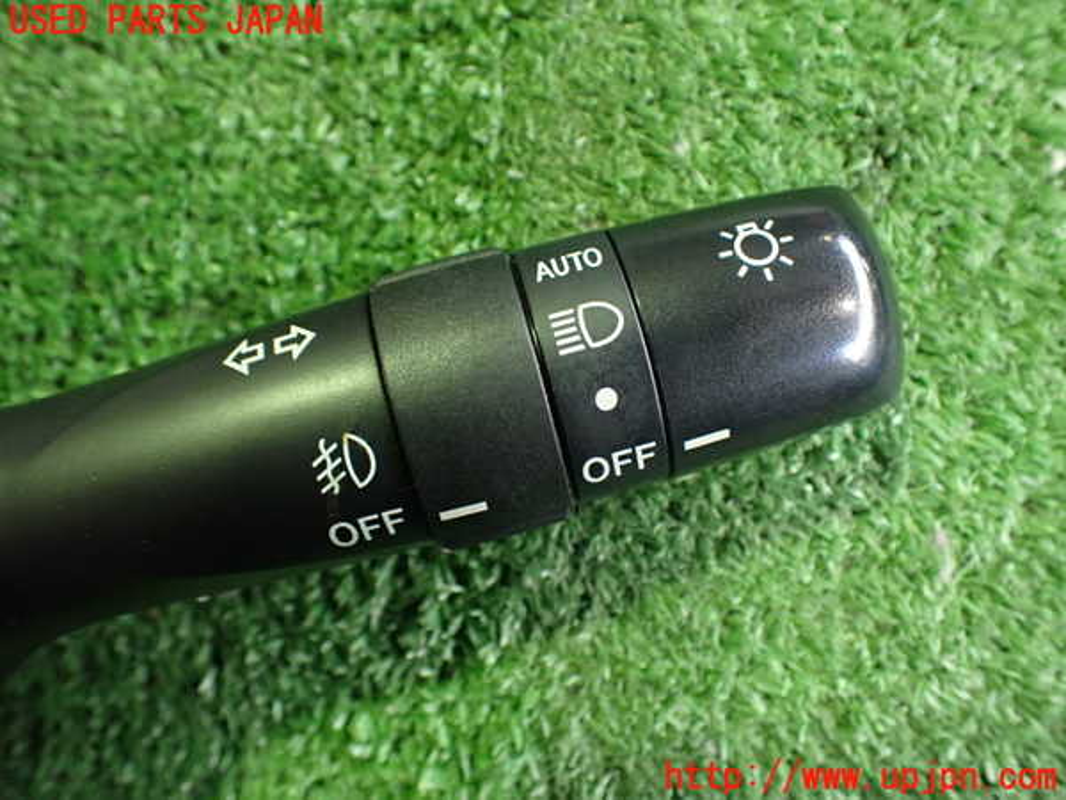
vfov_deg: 46.8
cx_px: 533
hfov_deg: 60.0
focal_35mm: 30
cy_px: 400
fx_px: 924
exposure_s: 1/40
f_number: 2.3
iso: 800
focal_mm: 5.4
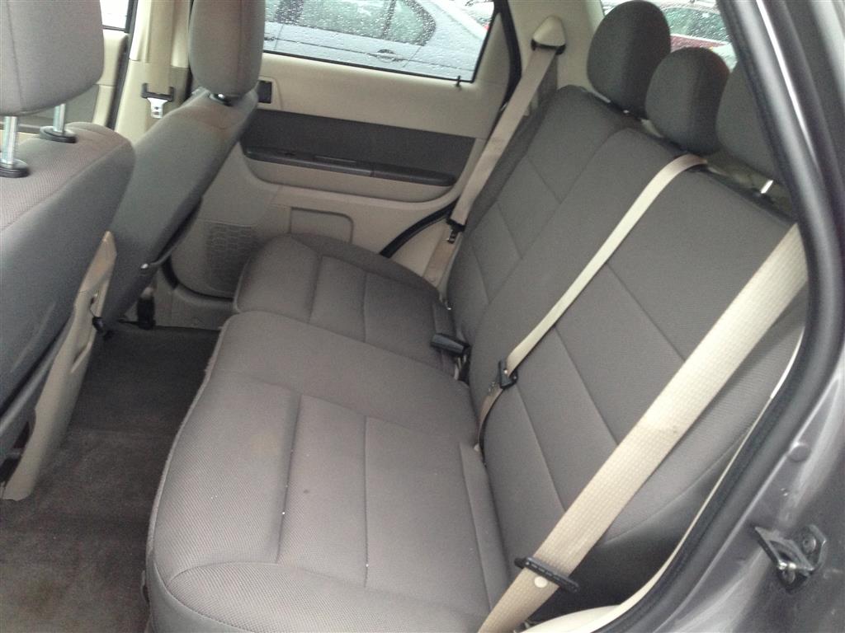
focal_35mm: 33
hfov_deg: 55.4
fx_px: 806
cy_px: 316
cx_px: 422
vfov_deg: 42.9
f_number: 2.4
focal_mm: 4.13
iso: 200
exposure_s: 1/20
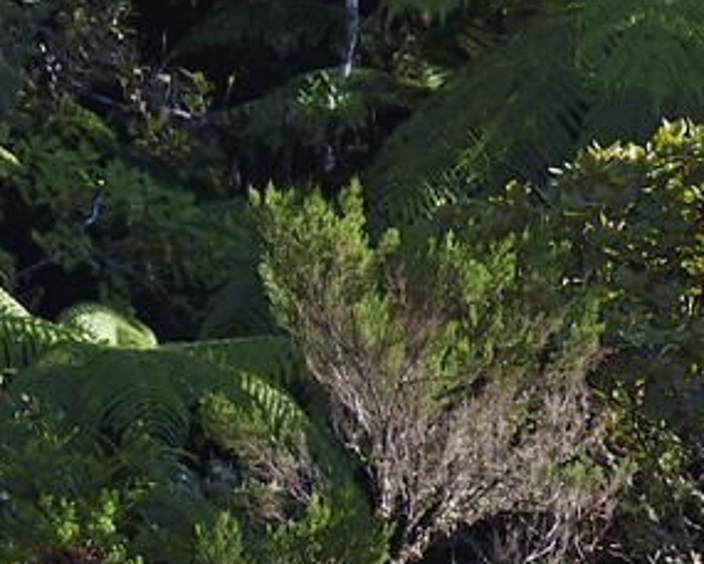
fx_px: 14793
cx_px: 1811
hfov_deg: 2.7
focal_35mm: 710
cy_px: -517
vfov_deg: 2.2
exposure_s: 1/160
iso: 400
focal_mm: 135
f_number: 11
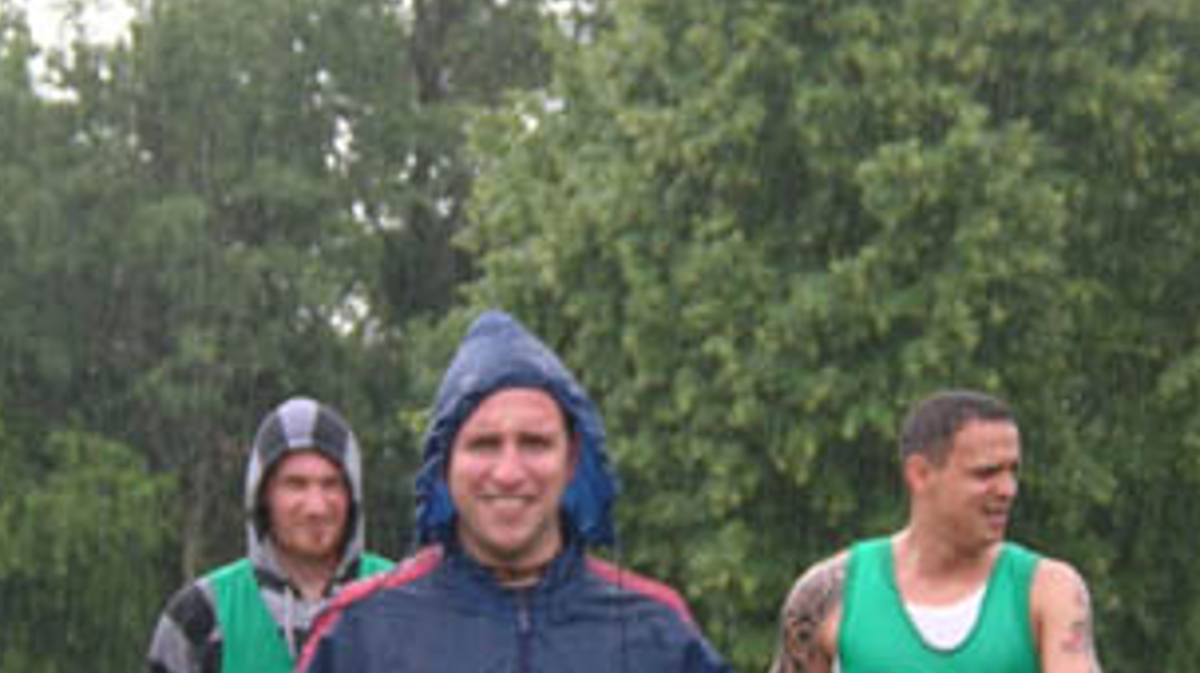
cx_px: 590
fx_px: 6583
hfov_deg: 10.4
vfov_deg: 5.8
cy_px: 719
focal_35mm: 207
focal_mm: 15.9
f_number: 3.5
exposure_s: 1/60.3
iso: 53
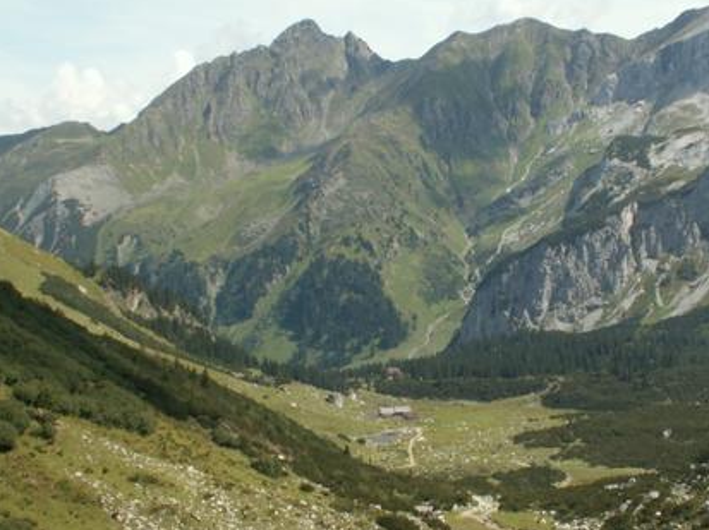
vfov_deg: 19.4
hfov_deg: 25.6
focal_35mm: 76
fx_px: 1555
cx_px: 464
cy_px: 262
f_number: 8
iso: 50
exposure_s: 1/100
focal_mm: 8.22
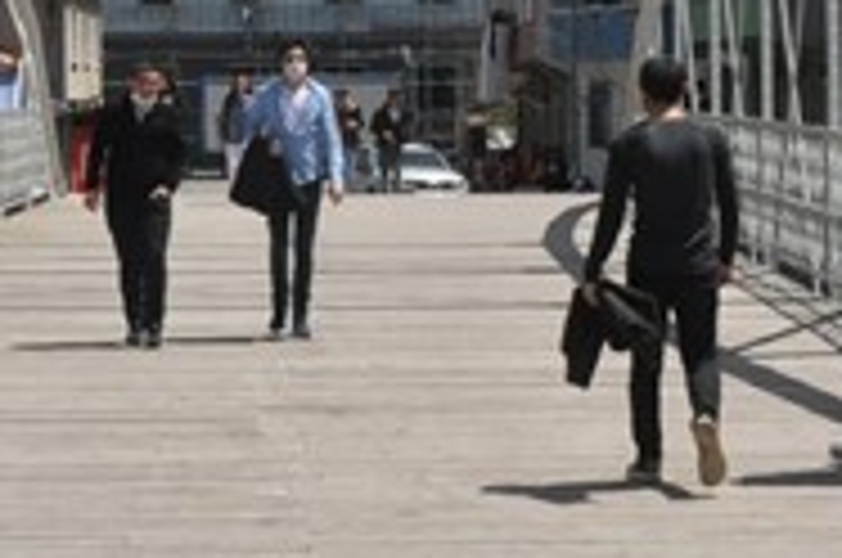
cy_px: 72
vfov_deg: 11.8
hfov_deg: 17.8
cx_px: 347
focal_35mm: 115
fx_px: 2685
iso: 1000
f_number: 14
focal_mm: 22
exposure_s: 1/800
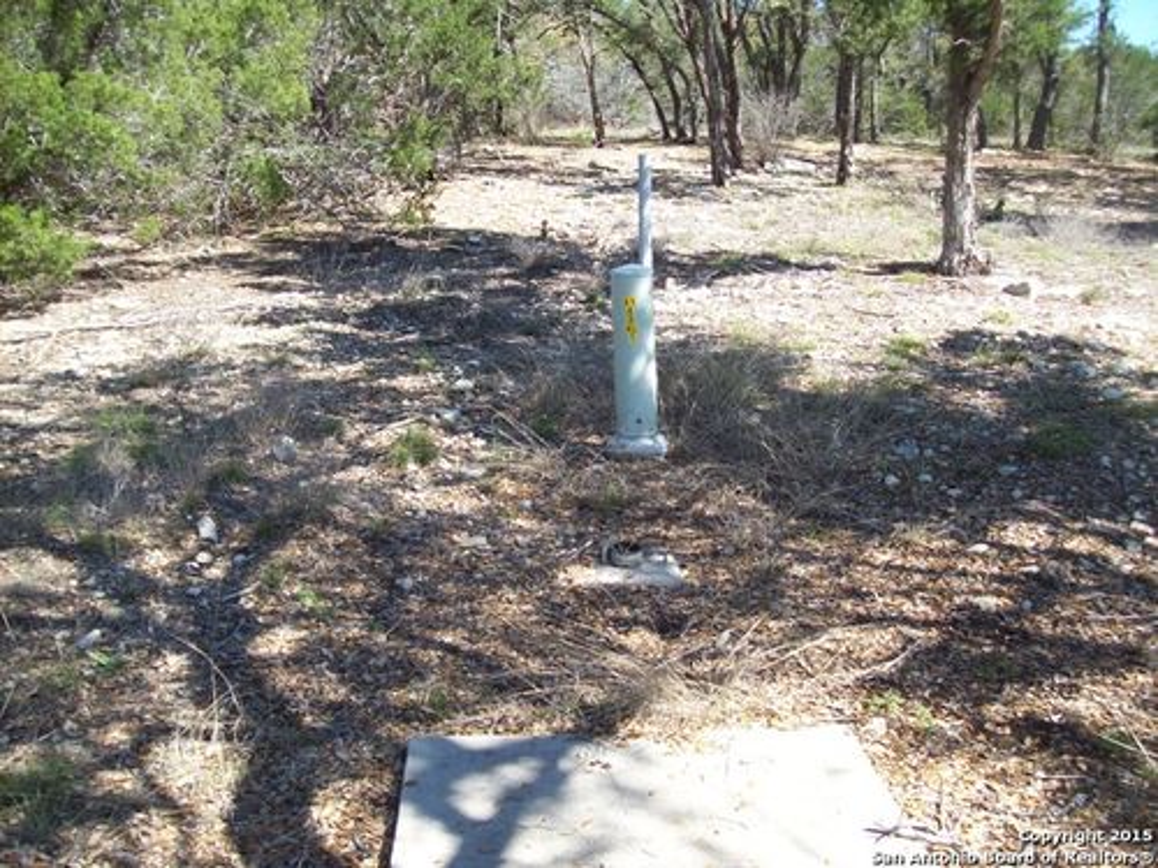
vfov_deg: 39.7
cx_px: 579
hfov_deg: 51.4
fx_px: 1204
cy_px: 434
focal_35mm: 36
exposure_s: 1/423
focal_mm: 6
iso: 80
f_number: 2.7
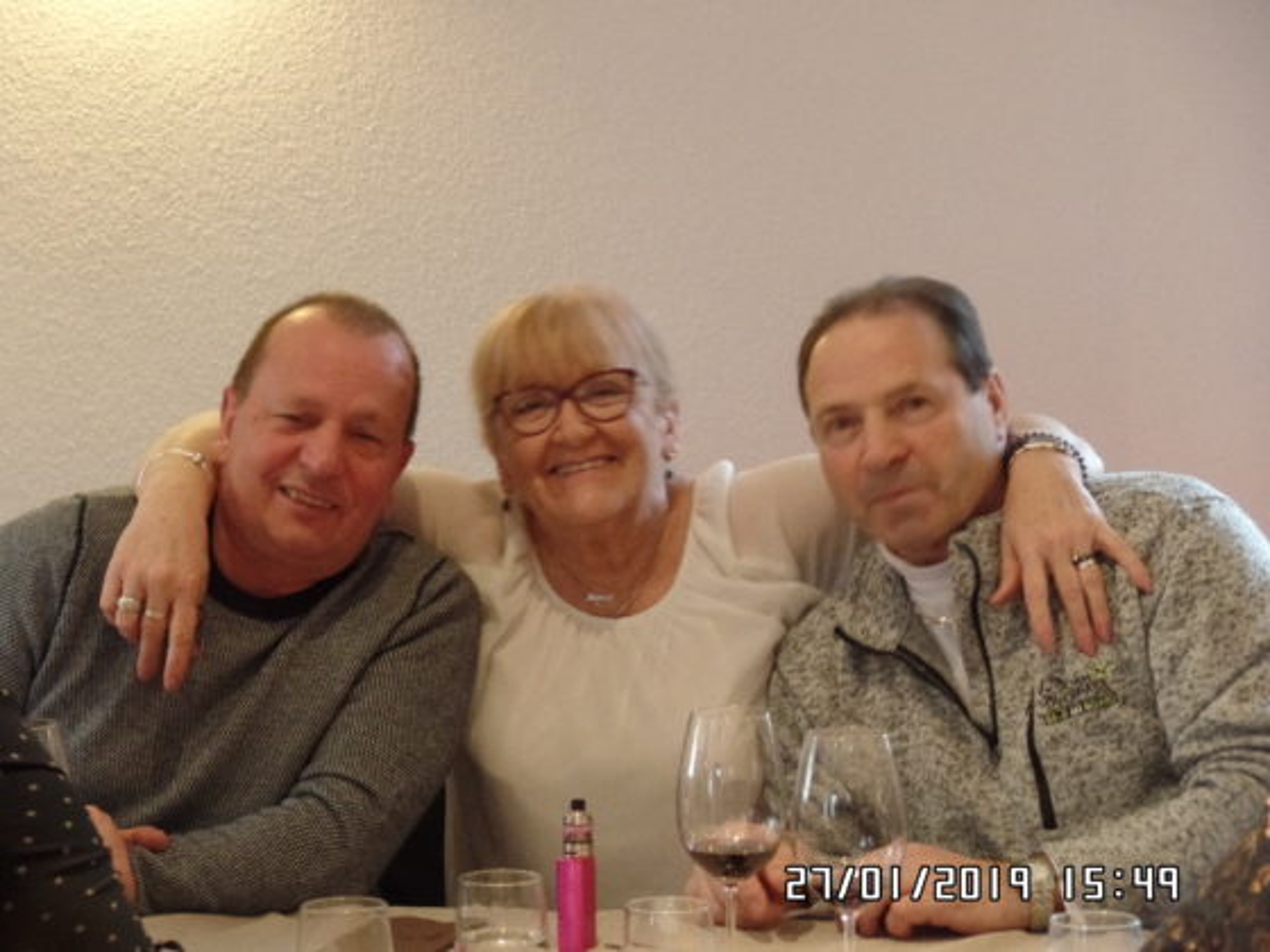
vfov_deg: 10.5
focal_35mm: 141
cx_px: 635
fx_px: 5173
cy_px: 476
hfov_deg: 14.0
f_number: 4.2
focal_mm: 25.2
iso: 800
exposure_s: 1/15
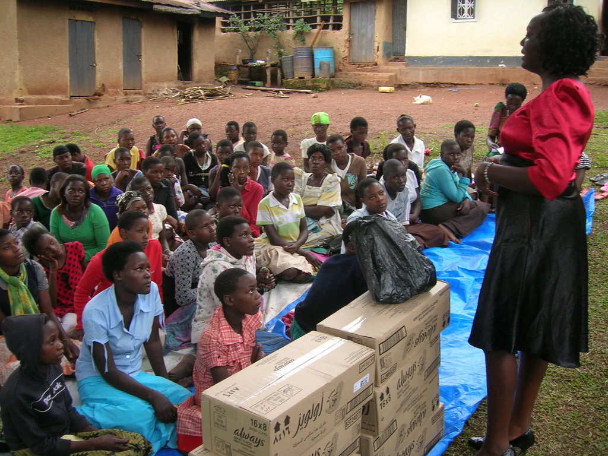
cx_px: 304
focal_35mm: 34
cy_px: 228
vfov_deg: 41.8
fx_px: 597
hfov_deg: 54.0
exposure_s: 1/32
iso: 50
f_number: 2.9
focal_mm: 5.7
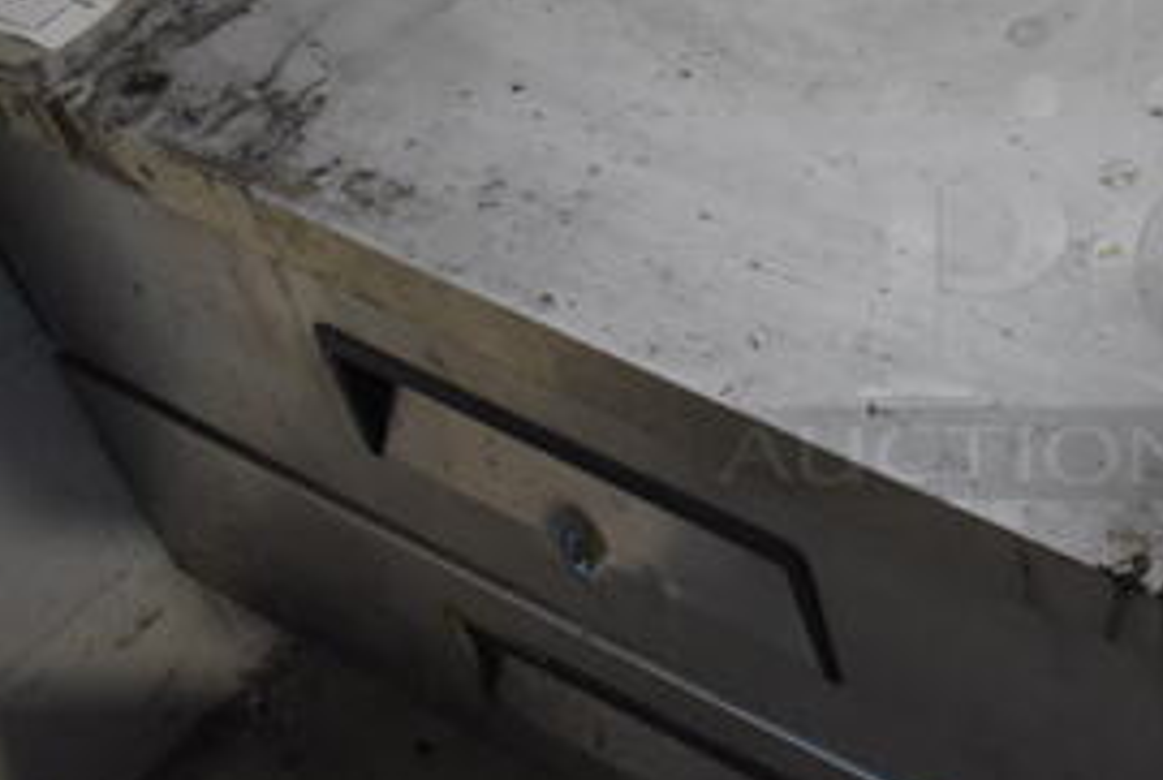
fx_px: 1974
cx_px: 1172
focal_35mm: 61
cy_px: 271
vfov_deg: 22.3
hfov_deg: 30.4
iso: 2200
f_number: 3.5
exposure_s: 1/125
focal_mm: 18
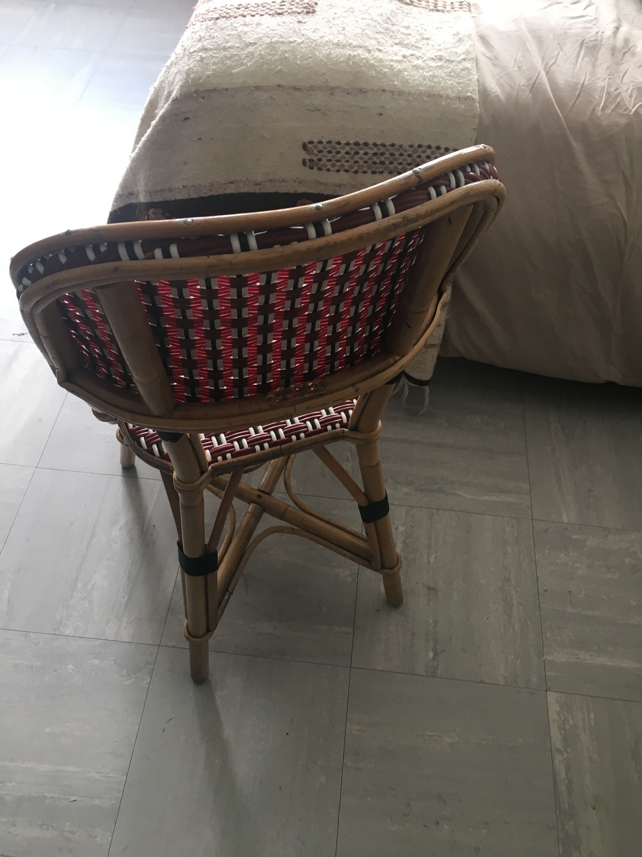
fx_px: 717
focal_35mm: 29
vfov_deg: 61.7
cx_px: 321
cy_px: 428
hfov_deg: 48.2
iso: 32
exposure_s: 1/33
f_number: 2.2
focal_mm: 4.15
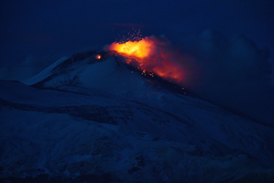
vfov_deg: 3.4
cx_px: 137
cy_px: 92
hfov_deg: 5.2
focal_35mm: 400
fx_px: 3045
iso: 12800
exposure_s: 1/3
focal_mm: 400
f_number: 5.6
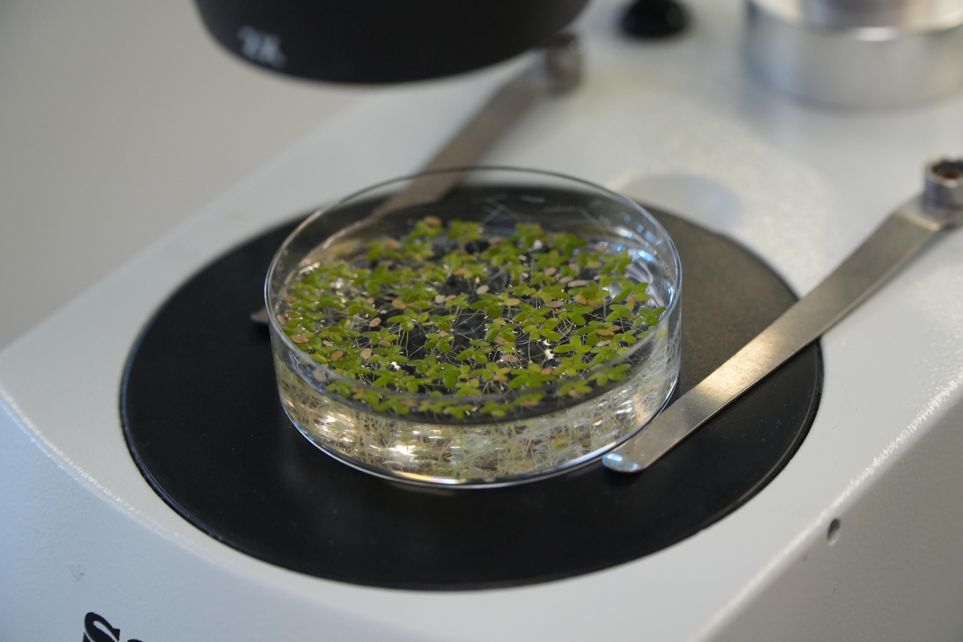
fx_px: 2808
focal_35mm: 105
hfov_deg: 19.5
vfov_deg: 13.0
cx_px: 482
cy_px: 321
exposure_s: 1/400
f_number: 4
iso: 1600
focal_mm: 70
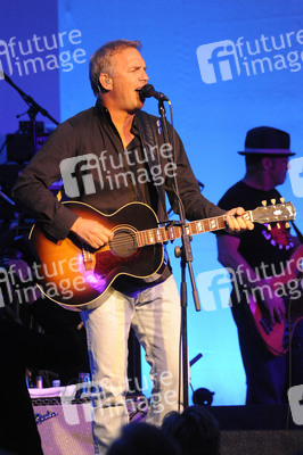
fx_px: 3794
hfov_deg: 4.6
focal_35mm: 300
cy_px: 228
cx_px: 152
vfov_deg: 6.9
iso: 6400
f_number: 5.6
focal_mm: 300
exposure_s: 1/160
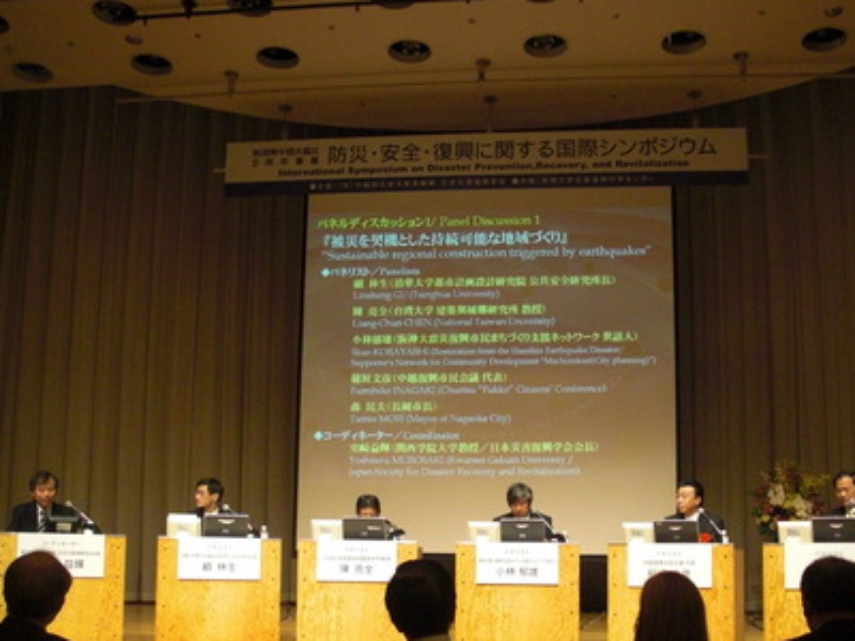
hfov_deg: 42.1
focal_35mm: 45
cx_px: 455
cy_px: 388
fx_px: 1111
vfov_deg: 32.1
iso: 400
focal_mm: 6.3
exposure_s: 1/60
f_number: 2.8
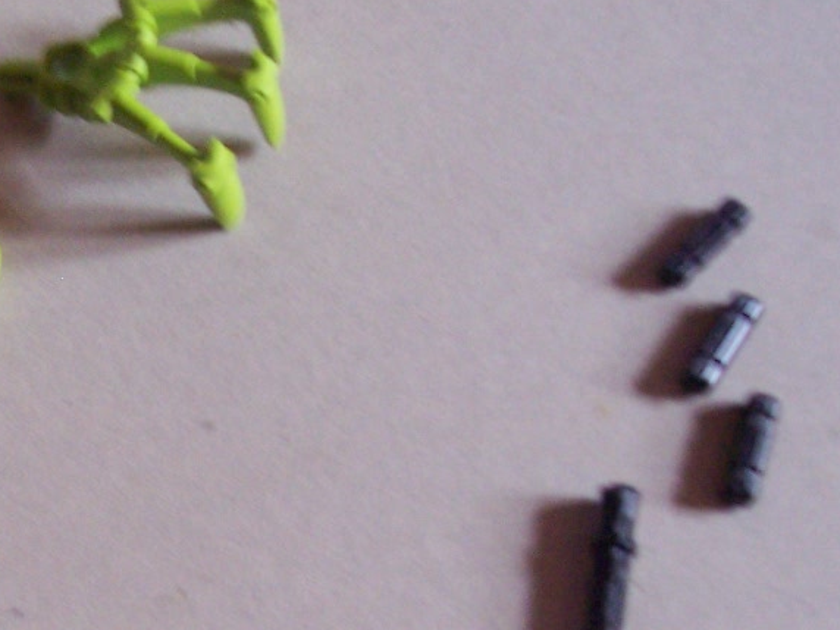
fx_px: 2475
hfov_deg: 18.0
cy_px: 490
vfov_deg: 14.4
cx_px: -236
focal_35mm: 102
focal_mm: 8
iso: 200
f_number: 3.4
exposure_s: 1/10
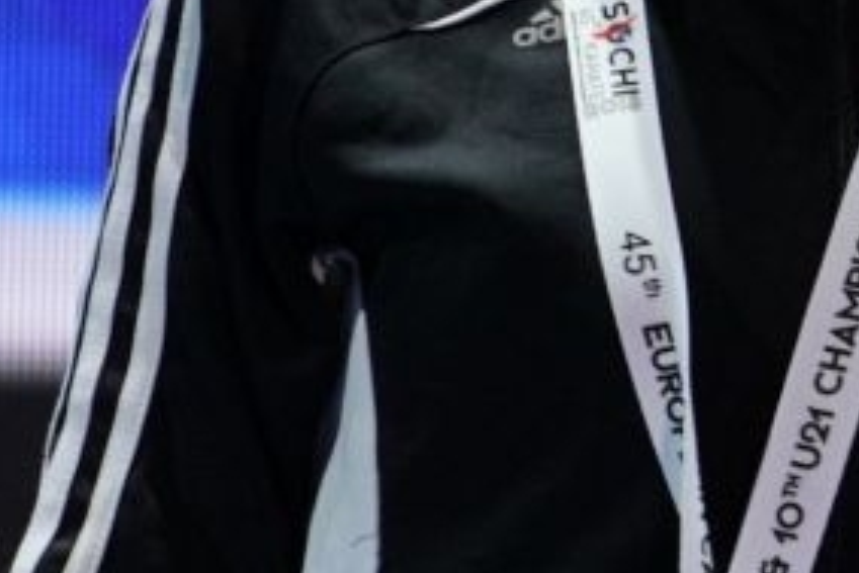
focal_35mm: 1273
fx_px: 30389
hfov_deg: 1.6
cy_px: 431
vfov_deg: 1.1
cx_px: 2365
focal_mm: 200
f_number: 2.8
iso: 400
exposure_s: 1/250
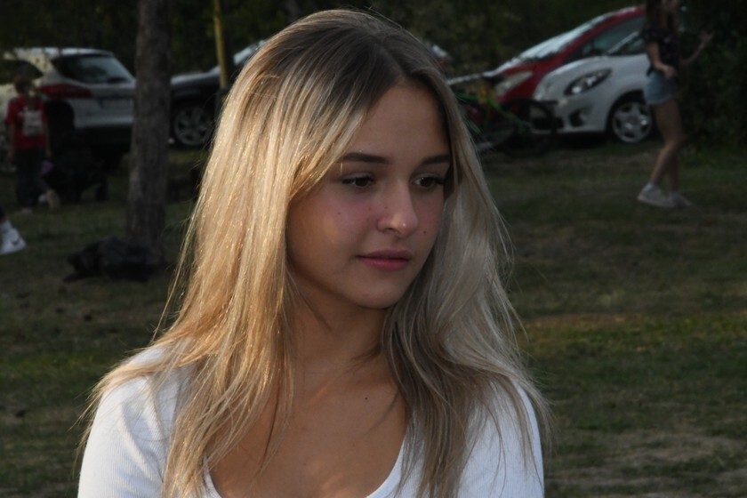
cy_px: 249
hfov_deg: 6.2
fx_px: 6847
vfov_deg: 4.2
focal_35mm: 330
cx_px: 374
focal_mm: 220
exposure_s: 1/250
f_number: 32
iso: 6400
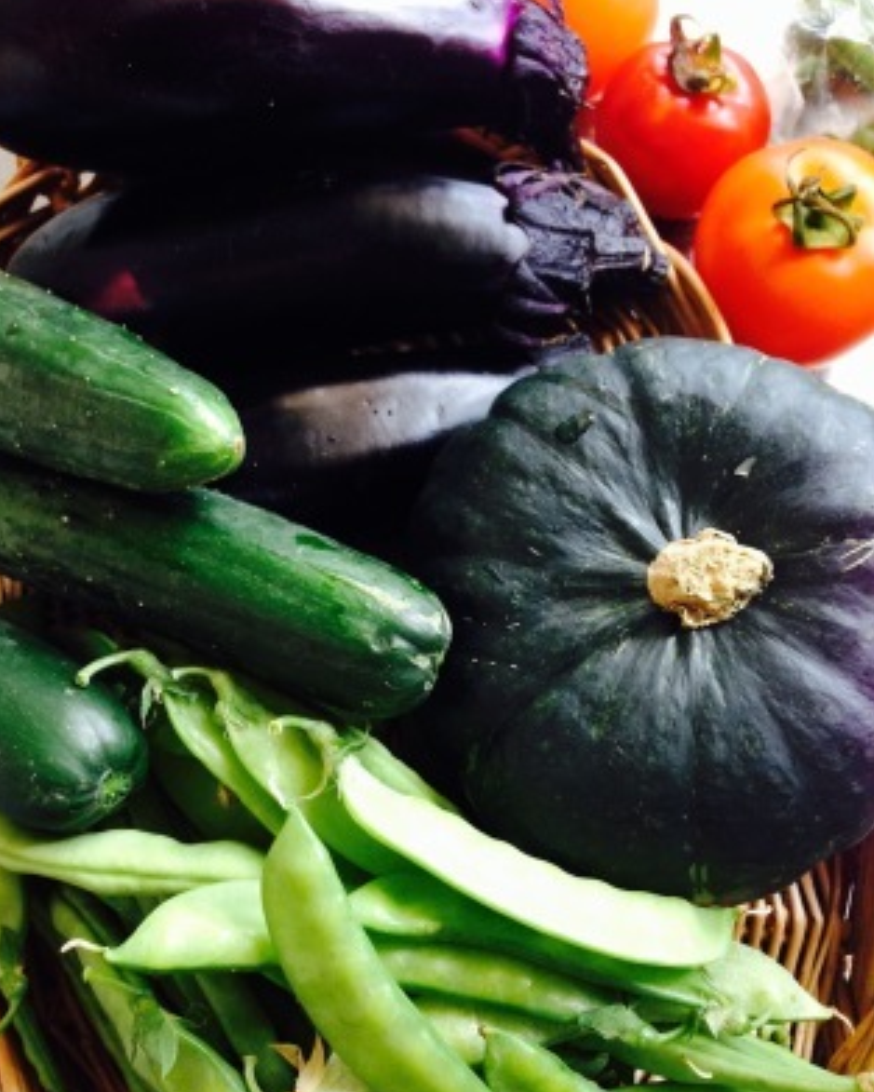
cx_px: 433
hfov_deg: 42.2
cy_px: 585
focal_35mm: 35
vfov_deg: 51.5
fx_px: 1131
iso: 200
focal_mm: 4.12
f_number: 2.4
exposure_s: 1/20
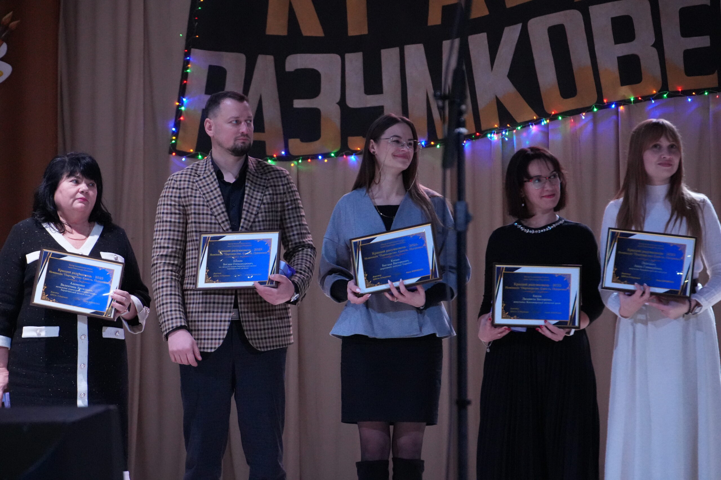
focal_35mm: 132
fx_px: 2643
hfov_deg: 15.5
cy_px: 240
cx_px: 360
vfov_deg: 10.4
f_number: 5.6
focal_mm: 88
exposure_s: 1/250
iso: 6400
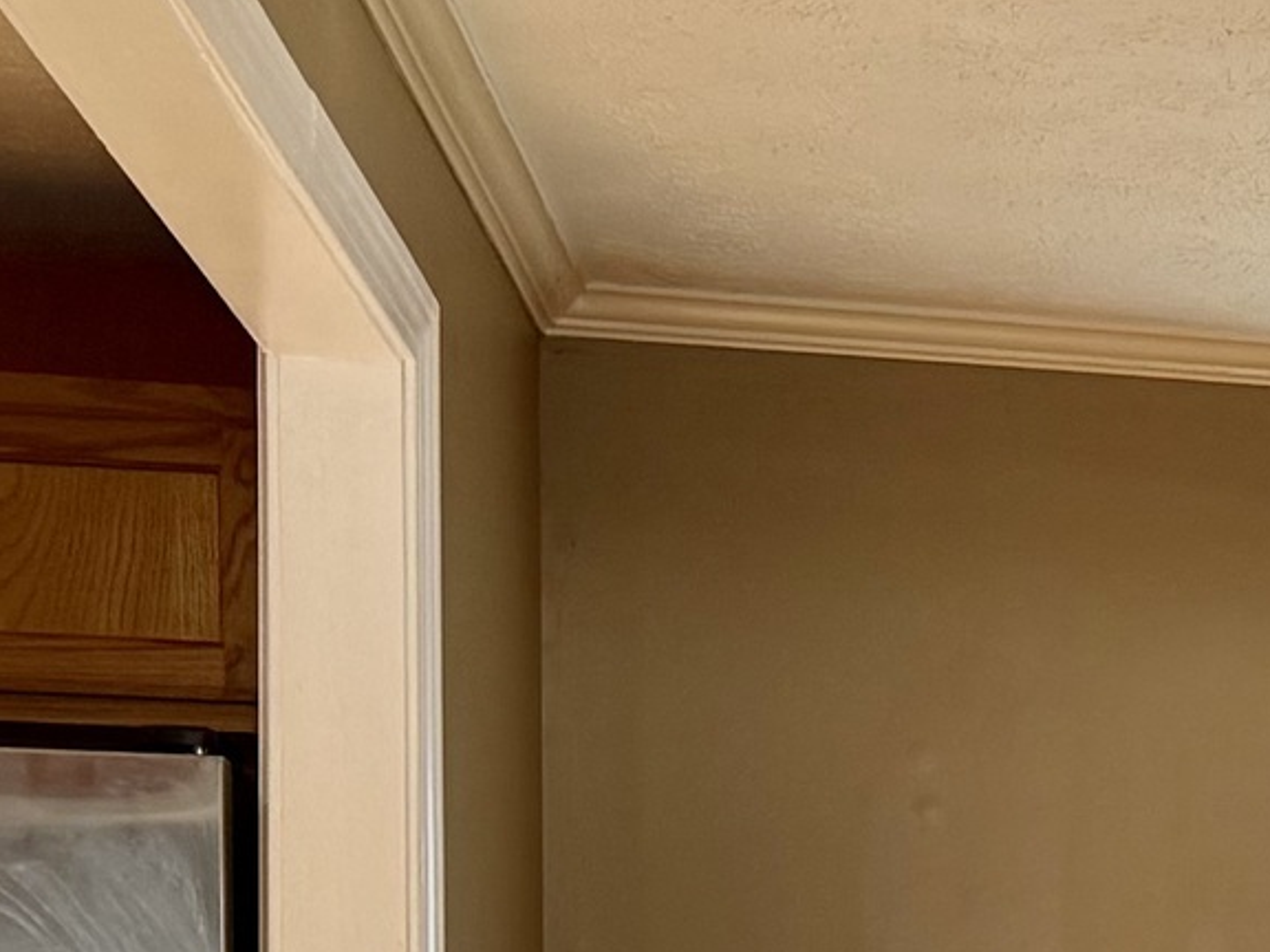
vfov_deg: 10.9
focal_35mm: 128
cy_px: 1613
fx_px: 4696
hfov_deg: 13.2
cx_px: 2589
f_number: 1.78
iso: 125
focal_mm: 6.76
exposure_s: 1/166
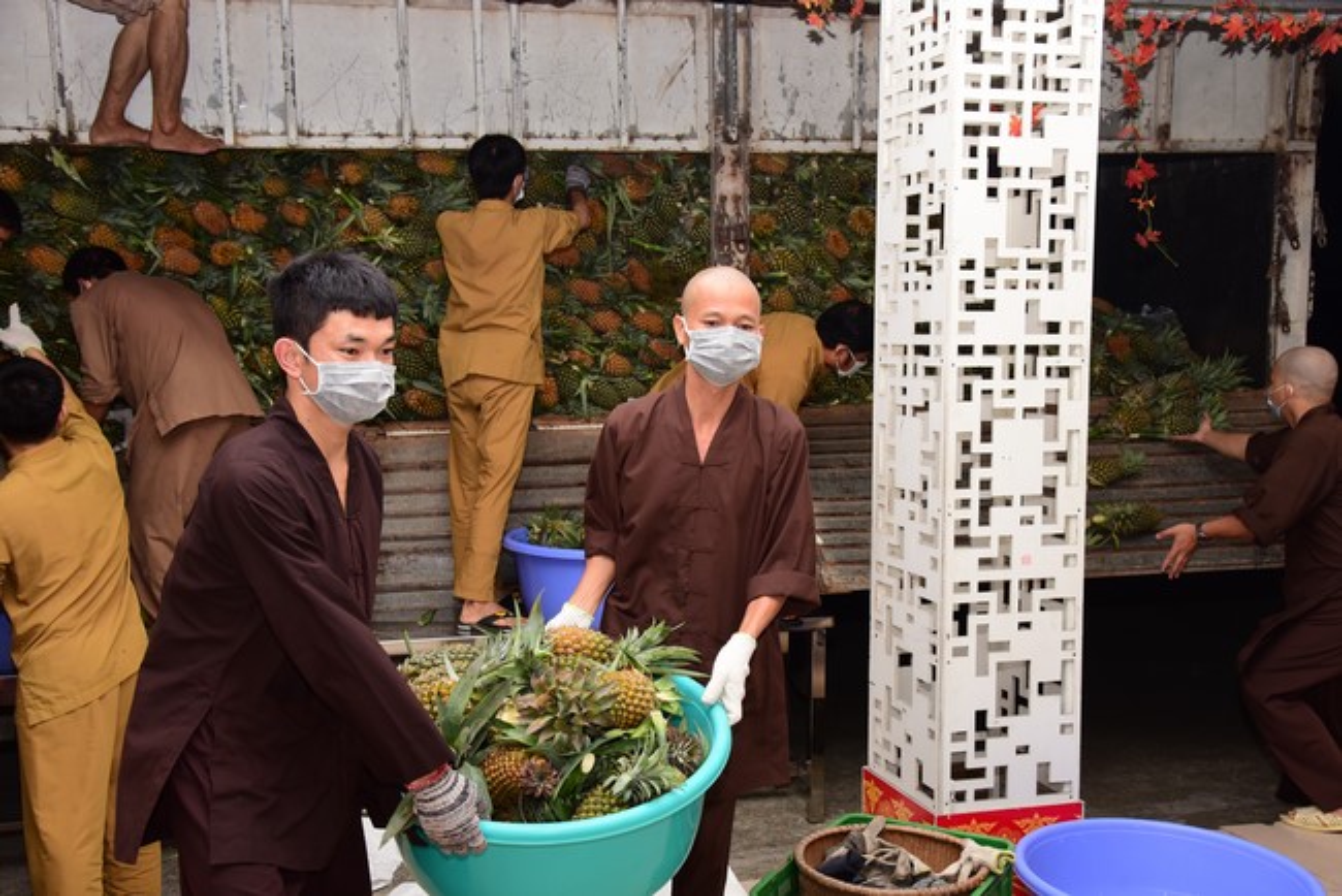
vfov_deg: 35.1
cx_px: 671
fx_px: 1417
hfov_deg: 50.7
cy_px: 448
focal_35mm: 38
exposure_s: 1/100
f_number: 7.1
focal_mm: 38
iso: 1000
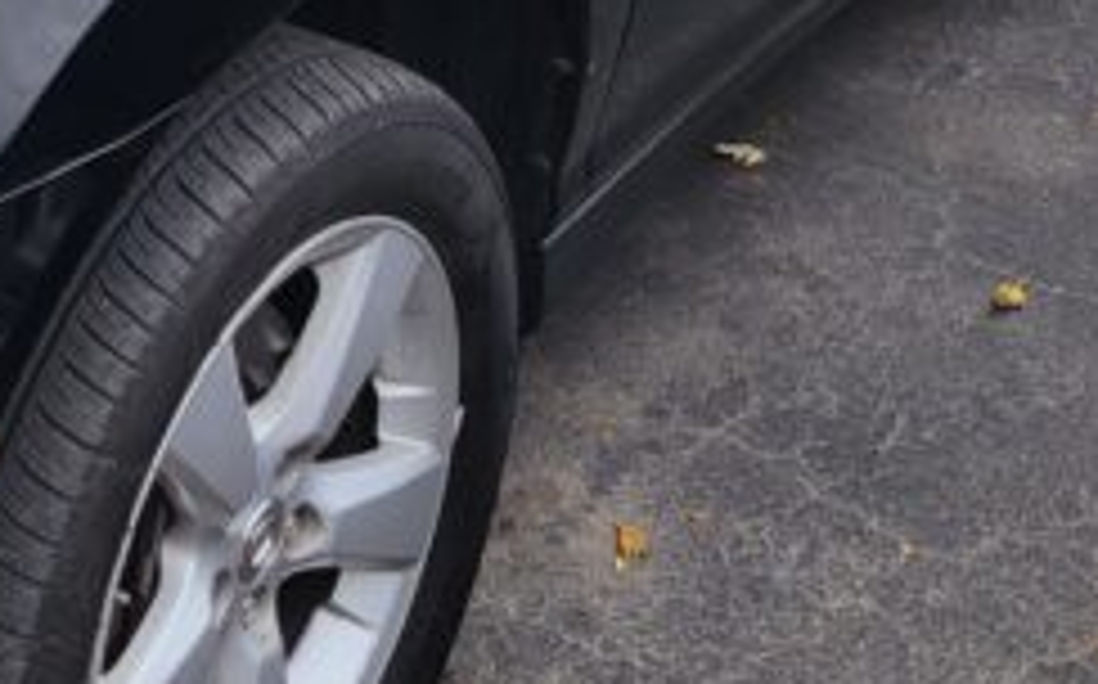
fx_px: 2691
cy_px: -398
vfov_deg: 13.5
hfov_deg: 22.1
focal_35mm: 90
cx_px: -40
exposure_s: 1/484
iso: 40
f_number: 1.8
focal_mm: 5.4
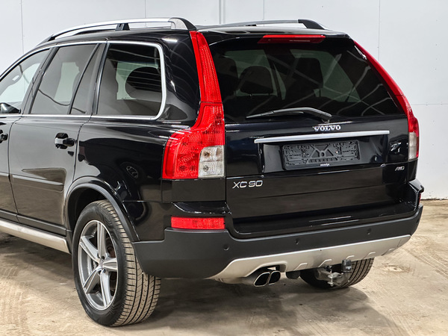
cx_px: 224
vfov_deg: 19.1
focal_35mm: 77
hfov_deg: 25.3
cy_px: 168
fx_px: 997
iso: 1000
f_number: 2.8
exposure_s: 1/35
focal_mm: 9
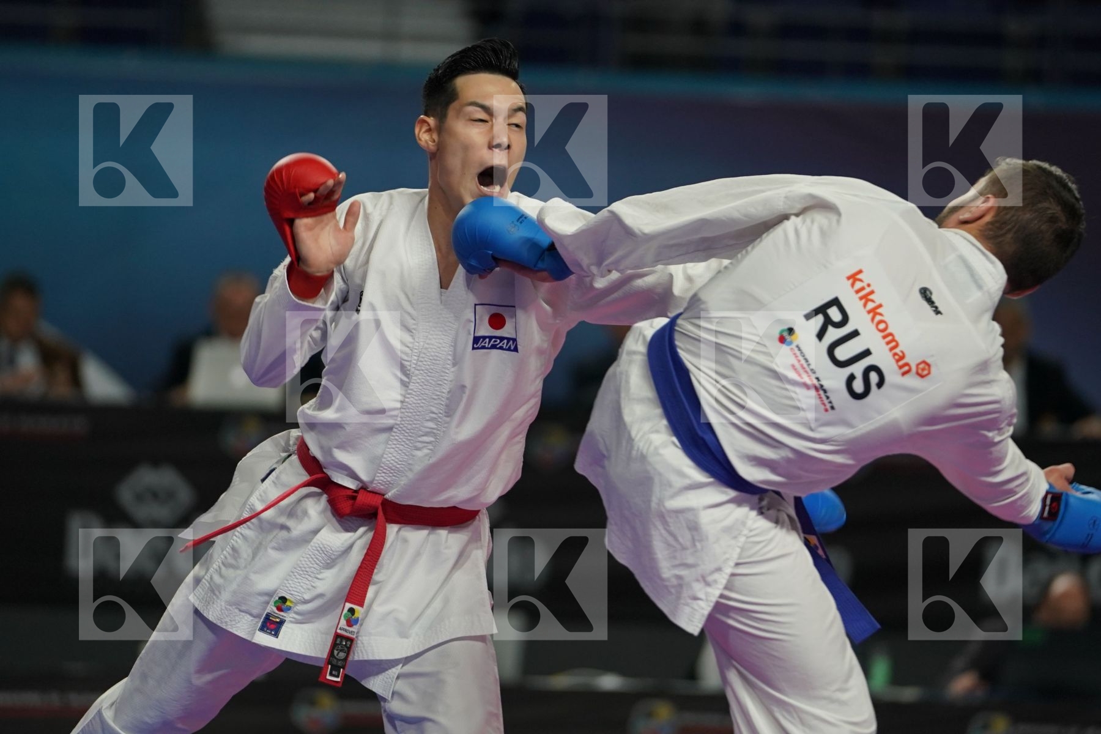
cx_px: 550
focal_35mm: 295
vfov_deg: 4.7
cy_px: 367
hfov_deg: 7.0
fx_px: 9021
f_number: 2.8
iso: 1250
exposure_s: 1/1000
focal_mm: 197
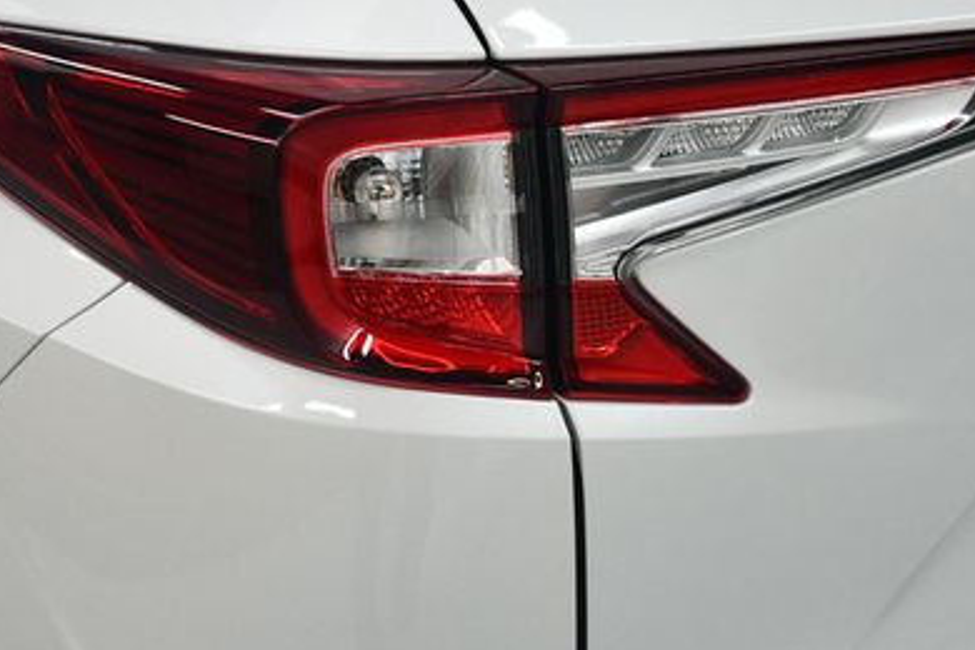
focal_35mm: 64
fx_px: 1733
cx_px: 505
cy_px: 290
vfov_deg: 21.2
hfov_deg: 31.4
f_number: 3.8
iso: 1100
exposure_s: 1/125
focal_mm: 26
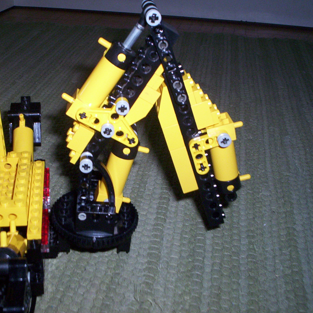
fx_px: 460
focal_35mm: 45
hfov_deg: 37.2
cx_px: 108
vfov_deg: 37.6
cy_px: 156
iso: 140
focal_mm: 4.99
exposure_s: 1/60
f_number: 4.5
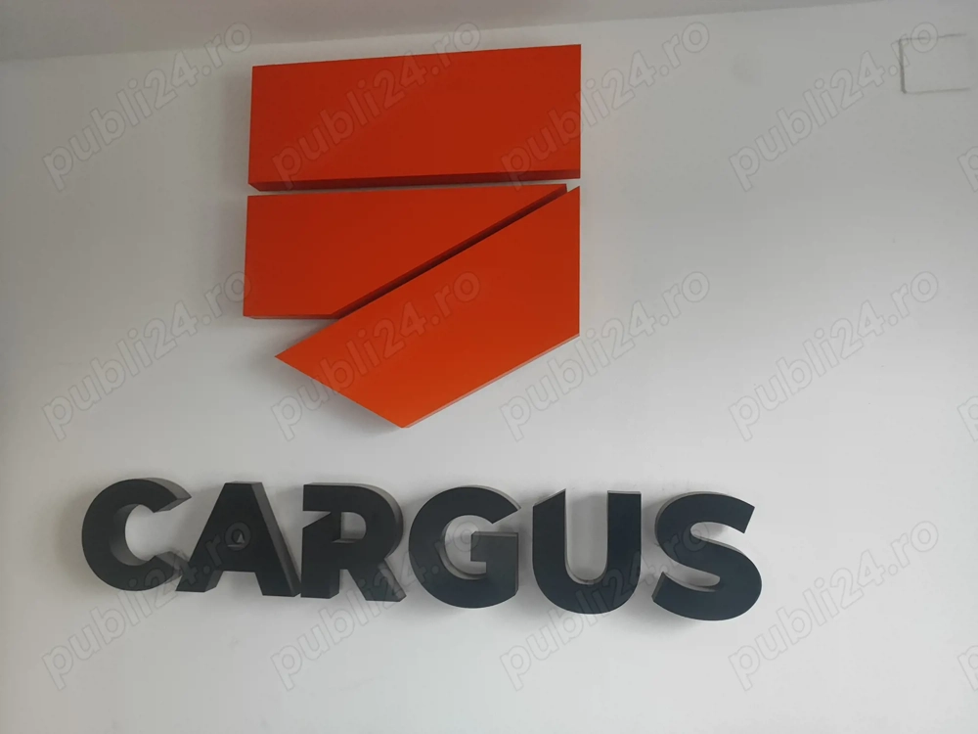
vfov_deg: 56.8
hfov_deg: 71.6
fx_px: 678
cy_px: 367
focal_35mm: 24
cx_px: 489
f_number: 1.89
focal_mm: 5.89
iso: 1554
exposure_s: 1/50
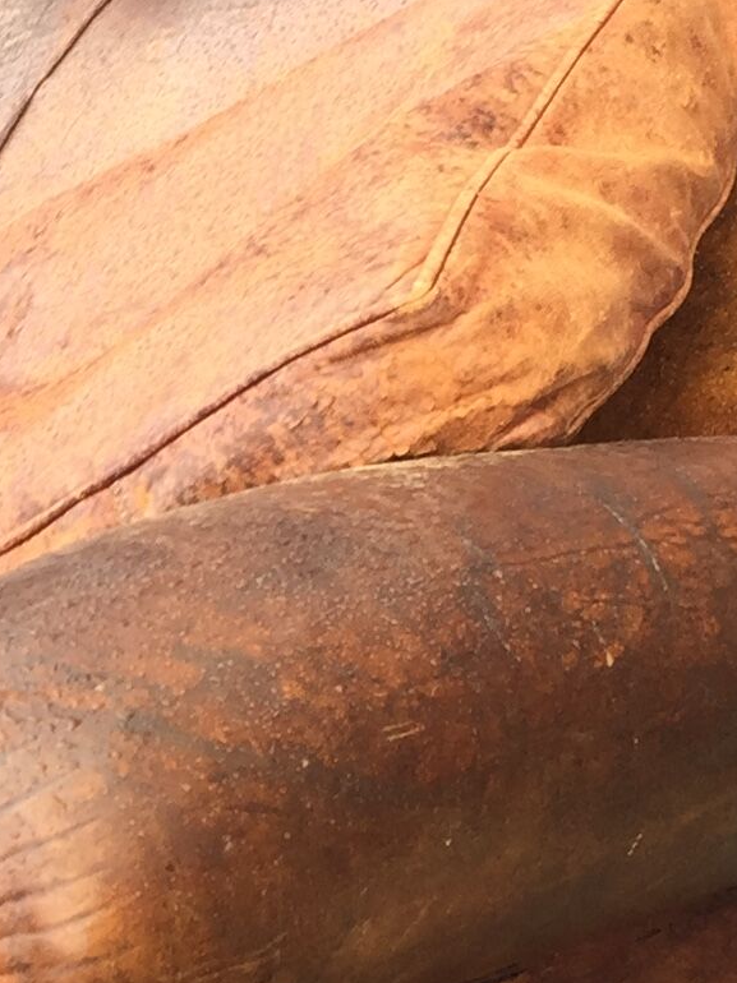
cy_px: 874
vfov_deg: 15.8
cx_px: -244
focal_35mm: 123
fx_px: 3494
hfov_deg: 11.7
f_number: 2.2
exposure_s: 1/50
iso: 32
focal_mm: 4.15
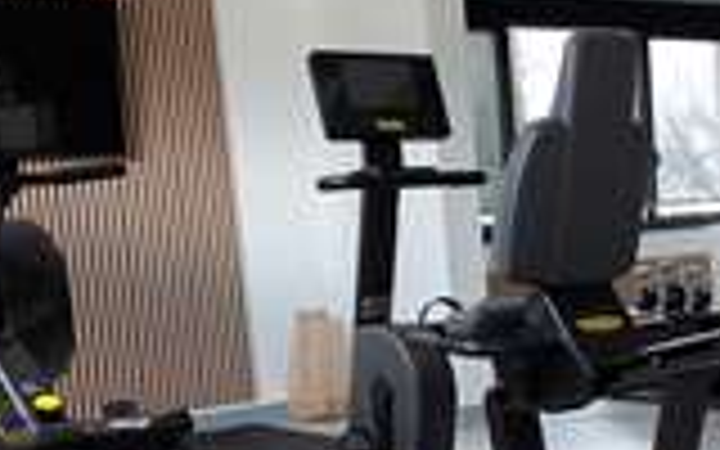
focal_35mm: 62
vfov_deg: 20.6
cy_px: 380
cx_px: 513
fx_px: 1217
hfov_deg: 32.5
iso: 125
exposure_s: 1/60
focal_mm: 5.23
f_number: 1.8
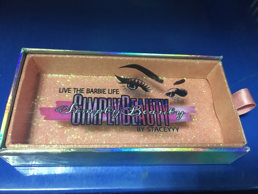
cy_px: 97
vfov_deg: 48.2
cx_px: 129
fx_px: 216
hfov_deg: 61.7
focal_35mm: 29
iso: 320
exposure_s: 1/17
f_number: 2.2
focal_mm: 4.15
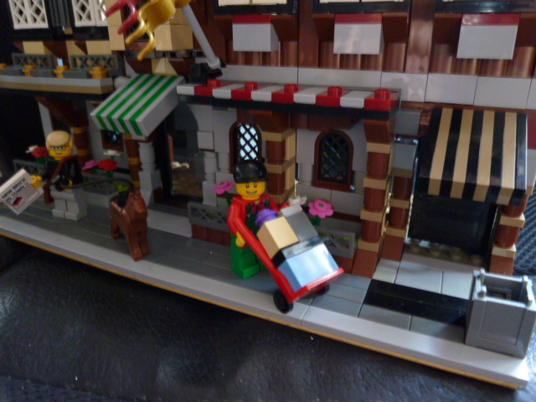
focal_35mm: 25
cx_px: 268
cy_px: 201
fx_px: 387
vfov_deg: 54.9
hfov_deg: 69.4
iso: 400
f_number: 2.8
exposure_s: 1/4
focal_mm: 4.5
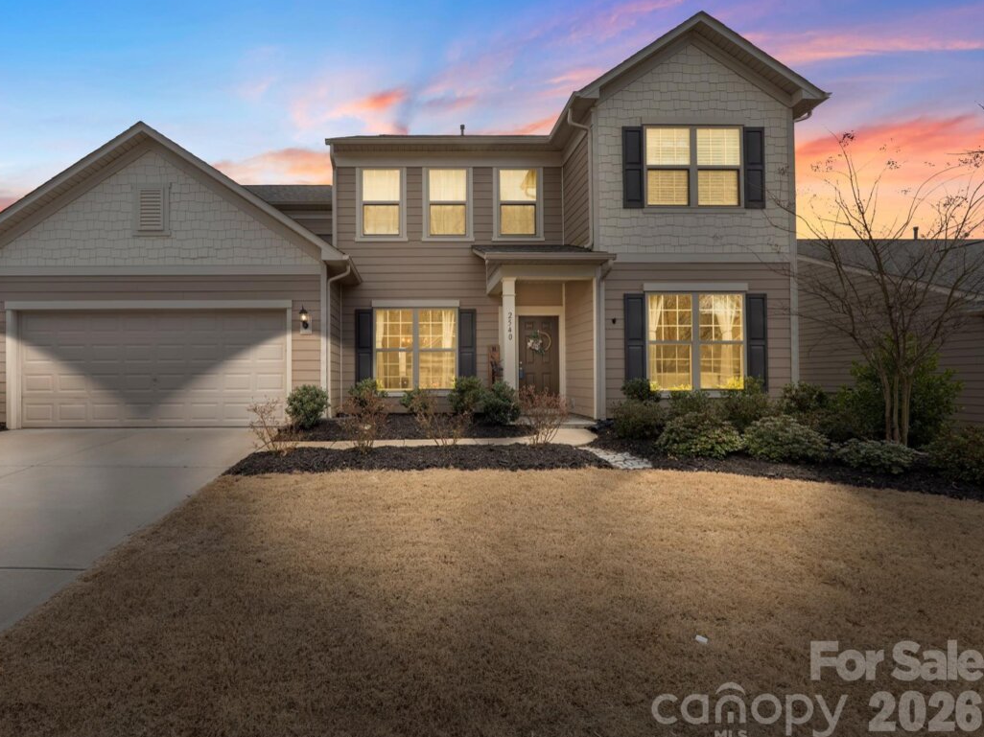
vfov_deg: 71.6
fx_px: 512
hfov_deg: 87.1
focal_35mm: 18
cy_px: 368
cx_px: 414
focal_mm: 16
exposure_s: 1/13
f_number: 11
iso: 100
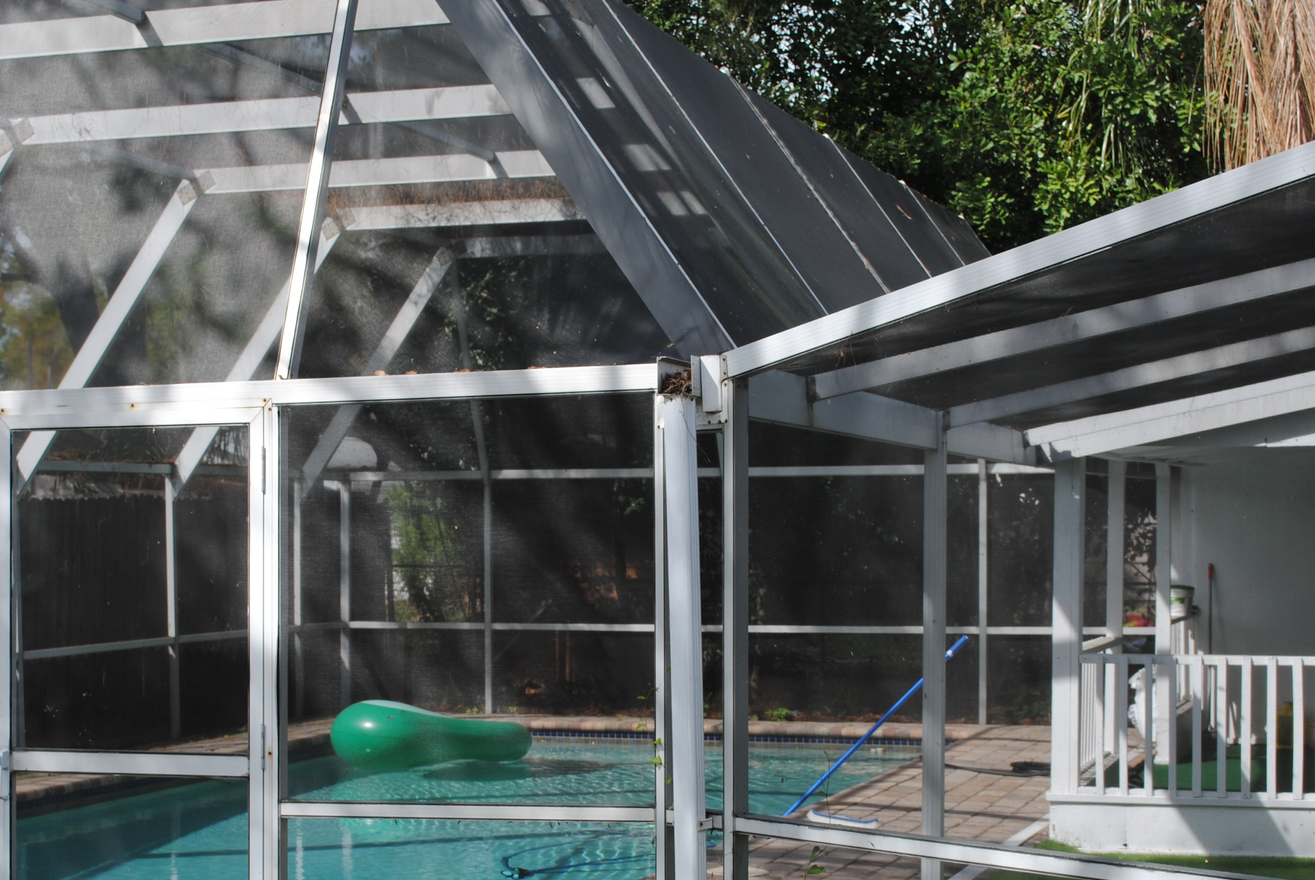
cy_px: 614
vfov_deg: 21.2
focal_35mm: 64
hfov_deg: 31.4
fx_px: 2341
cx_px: 589
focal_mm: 30
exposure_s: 1/200
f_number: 7.1
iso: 100
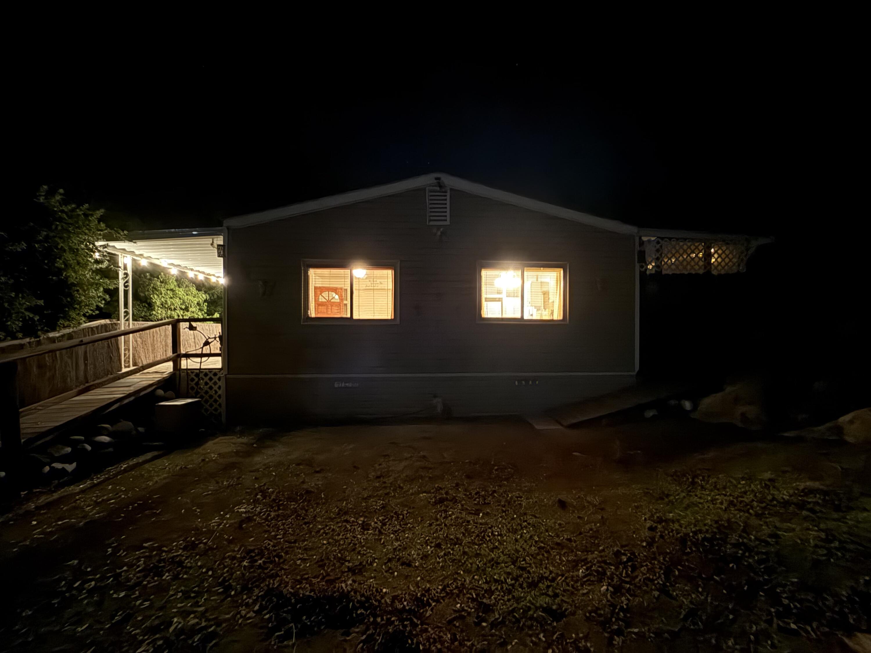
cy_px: 326
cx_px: 436
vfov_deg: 85.7
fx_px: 352
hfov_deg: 102.1
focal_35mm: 14
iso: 3200
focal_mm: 2.22
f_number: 2.2
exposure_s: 1/4
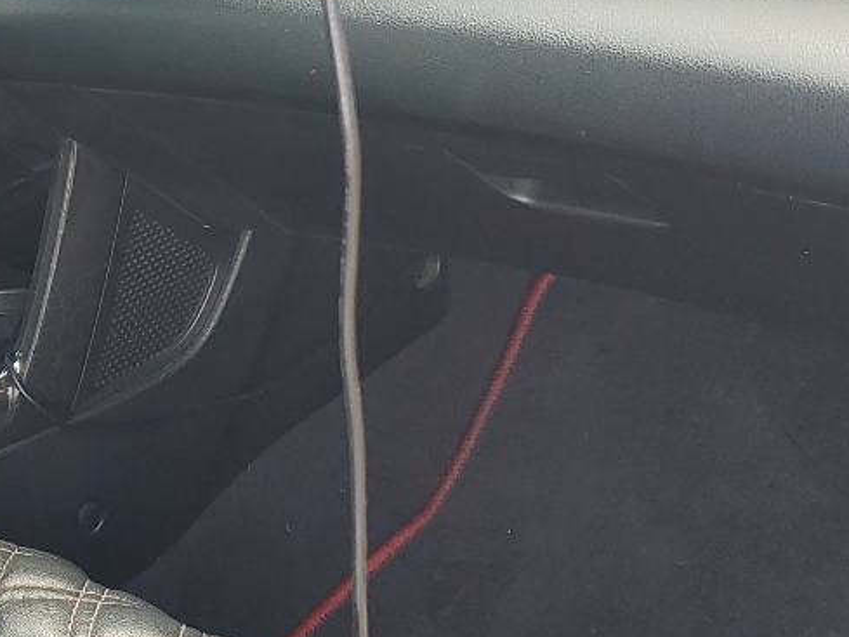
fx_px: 2085
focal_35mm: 85
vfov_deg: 17.4
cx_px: 63
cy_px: 363
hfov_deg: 22.4
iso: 50
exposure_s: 1/196
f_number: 1.5
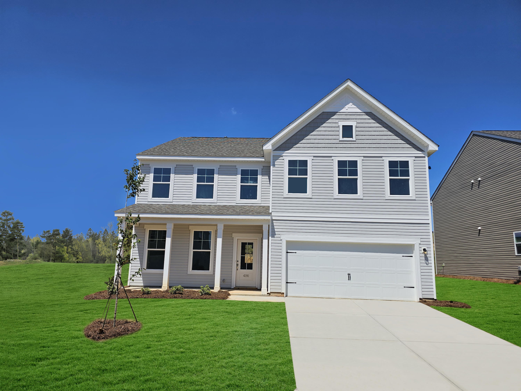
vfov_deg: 58.9
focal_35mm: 23
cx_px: 260
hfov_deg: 73.9
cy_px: 196
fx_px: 346
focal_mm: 6.3
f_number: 1.7
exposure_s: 1/1849
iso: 12
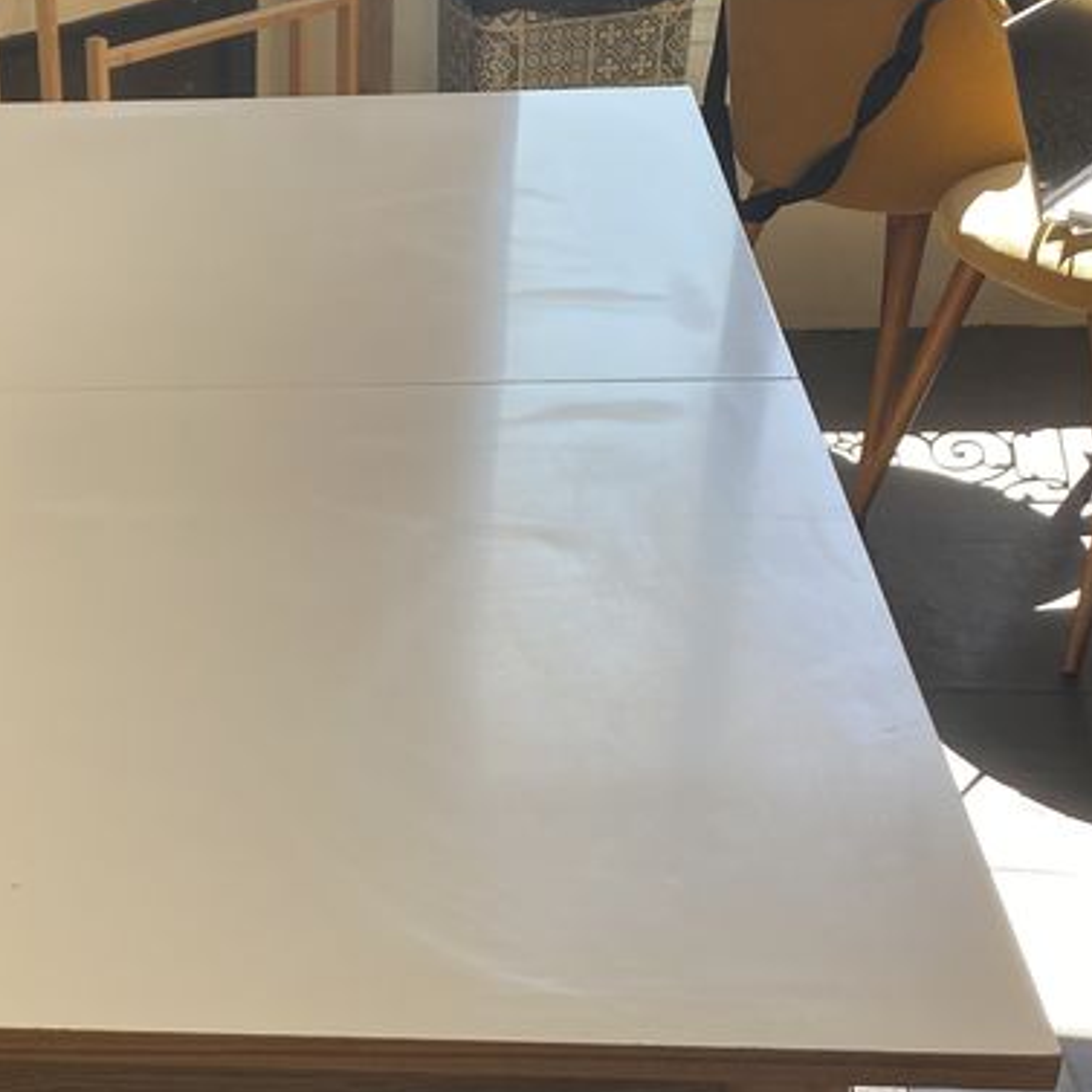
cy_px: 988
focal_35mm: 61
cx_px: 101
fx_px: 2177
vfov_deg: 27.1
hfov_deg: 27.1
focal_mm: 4.25
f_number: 1.8
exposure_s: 1/139
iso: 32
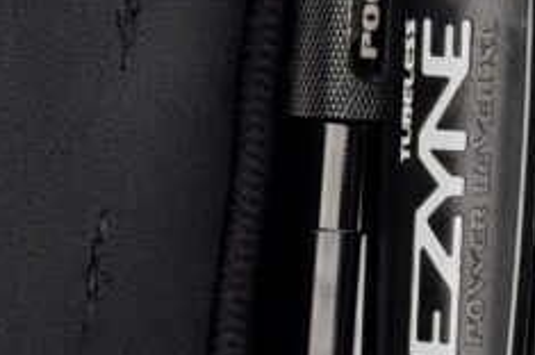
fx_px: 3220
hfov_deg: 9.5
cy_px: 151
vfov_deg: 6.3
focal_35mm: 217
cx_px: 132
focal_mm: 6.76
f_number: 1.78
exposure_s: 1/651
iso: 64
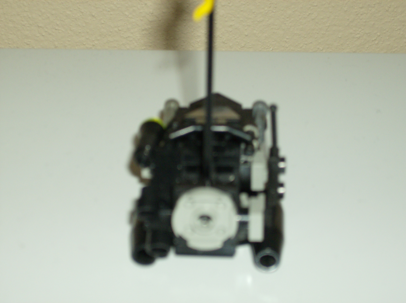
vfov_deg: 13.5
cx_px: 203
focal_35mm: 109
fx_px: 1276
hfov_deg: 18.1
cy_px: 152
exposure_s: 1/125
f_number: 4.8
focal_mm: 18
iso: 200
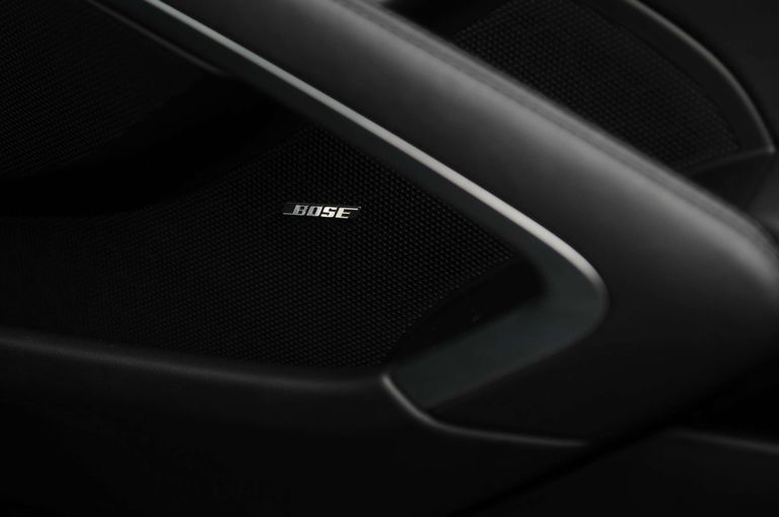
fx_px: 1513
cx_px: 390
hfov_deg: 28.9
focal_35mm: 70
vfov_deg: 19.4
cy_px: 258
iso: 200
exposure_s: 1/100
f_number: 3.5
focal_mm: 70
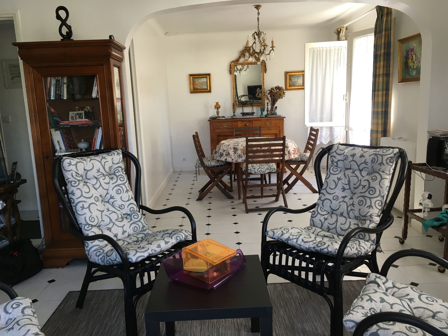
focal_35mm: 29
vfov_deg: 48.2
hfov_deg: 61.7
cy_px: 168
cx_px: 224
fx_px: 375
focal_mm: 4.15
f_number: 2.2
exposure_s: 1/33
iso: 25
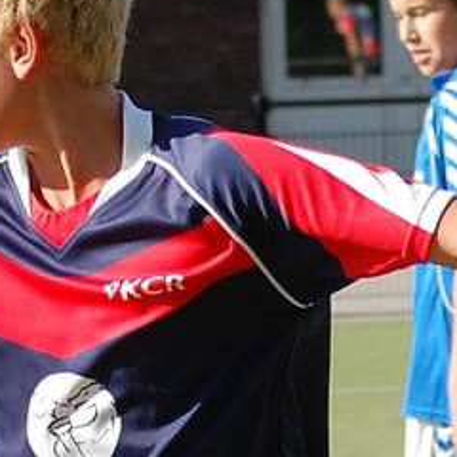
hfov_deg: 5.8
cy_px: 406
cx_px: 765
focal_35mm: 299
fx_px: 4463
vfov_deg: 5.9
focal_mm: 55
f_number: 4
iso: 250
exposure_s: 1/1000
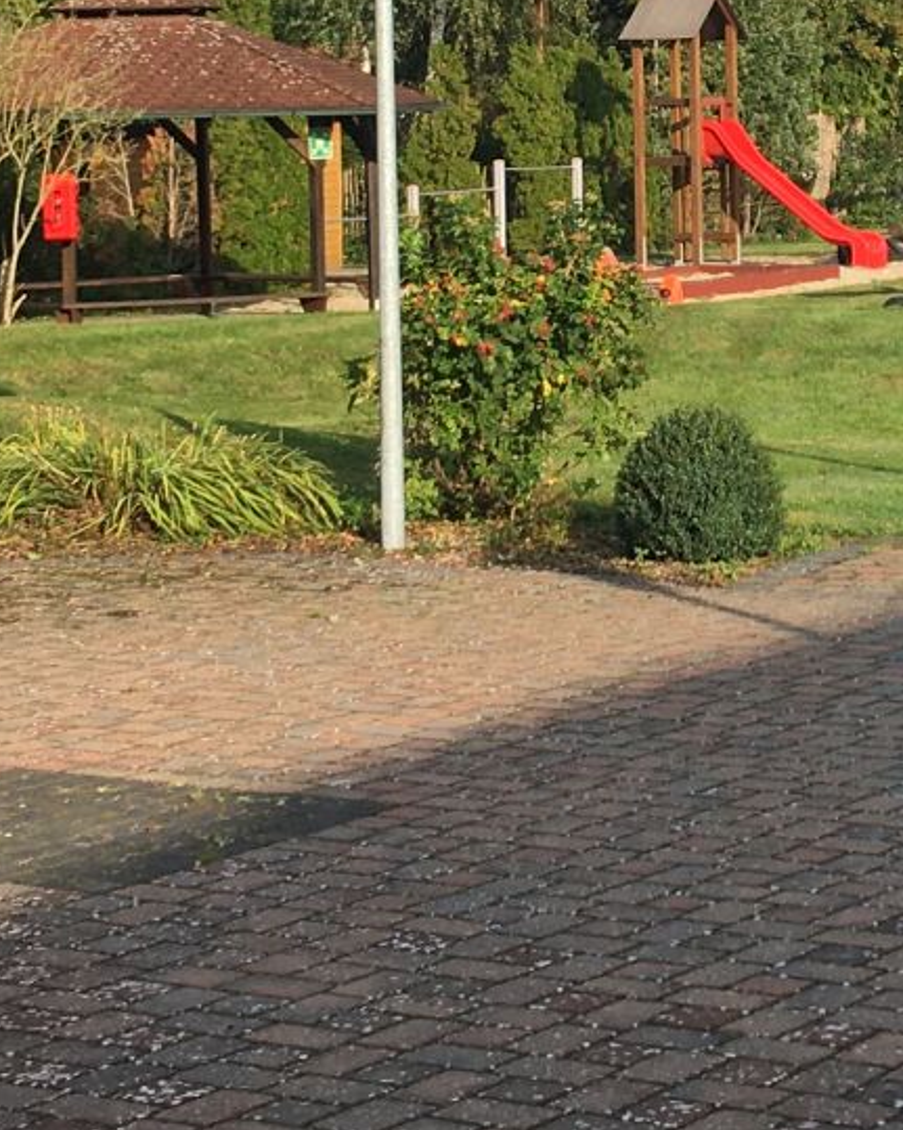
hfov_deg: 14.5
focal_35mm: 105
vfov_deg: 17.9
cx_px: 788
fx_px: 3509
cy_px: 44
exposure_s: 1/818
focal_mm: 4.15
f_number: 2.2
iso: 25
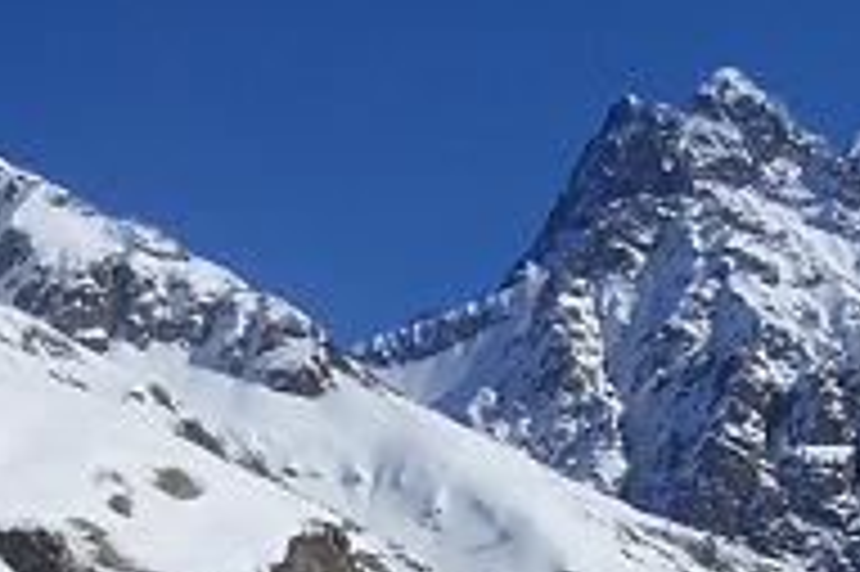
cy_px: 392
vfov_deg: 10.0
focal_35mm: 137
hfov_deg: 14.9
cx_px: 117
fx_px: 3270
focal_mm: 5.6
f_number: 5.6
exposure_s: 1/1500
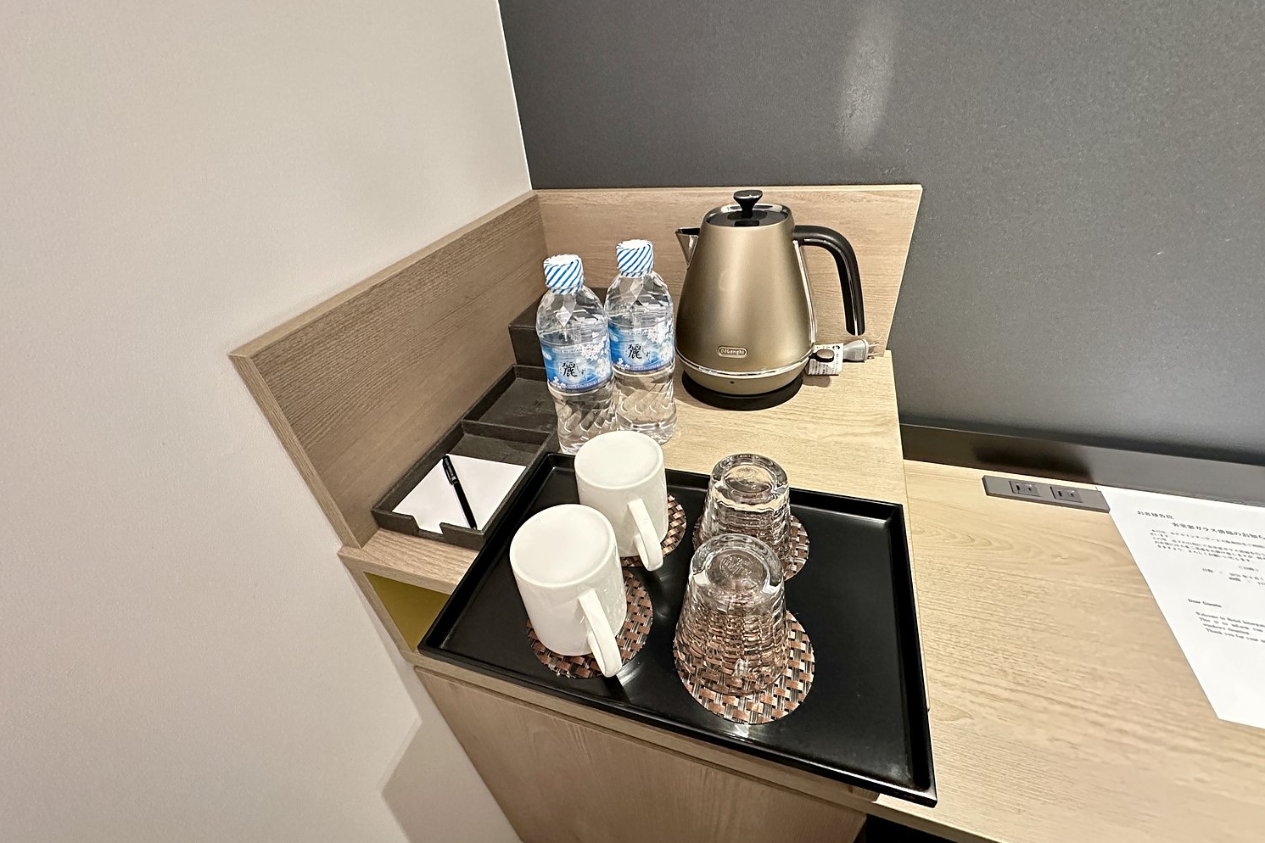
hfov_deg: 100.4
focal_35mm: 15
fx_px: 527
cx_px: 629
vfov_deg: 77.3
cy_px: 427
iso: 1600
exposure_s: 1/40
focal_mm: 2.22
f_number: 2.2
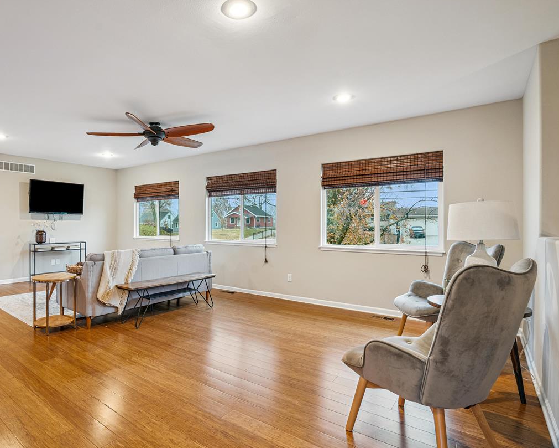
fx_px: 314
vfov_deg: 70.9
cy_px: 223
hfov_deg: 81.8
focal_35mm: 19
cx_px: 212
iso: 800
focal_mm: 16
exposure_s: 1/13
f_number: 8
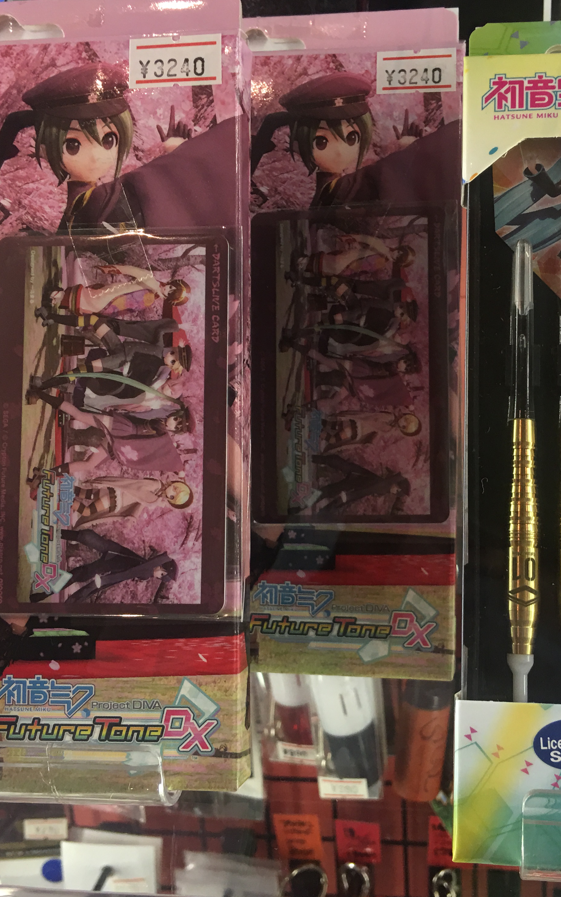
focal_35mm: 42
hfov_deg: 30.4
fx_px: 1028
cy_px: 454
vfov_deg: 47.2
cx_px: 364
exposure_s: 1/17
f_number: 2.2
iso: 32
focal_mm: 4.15
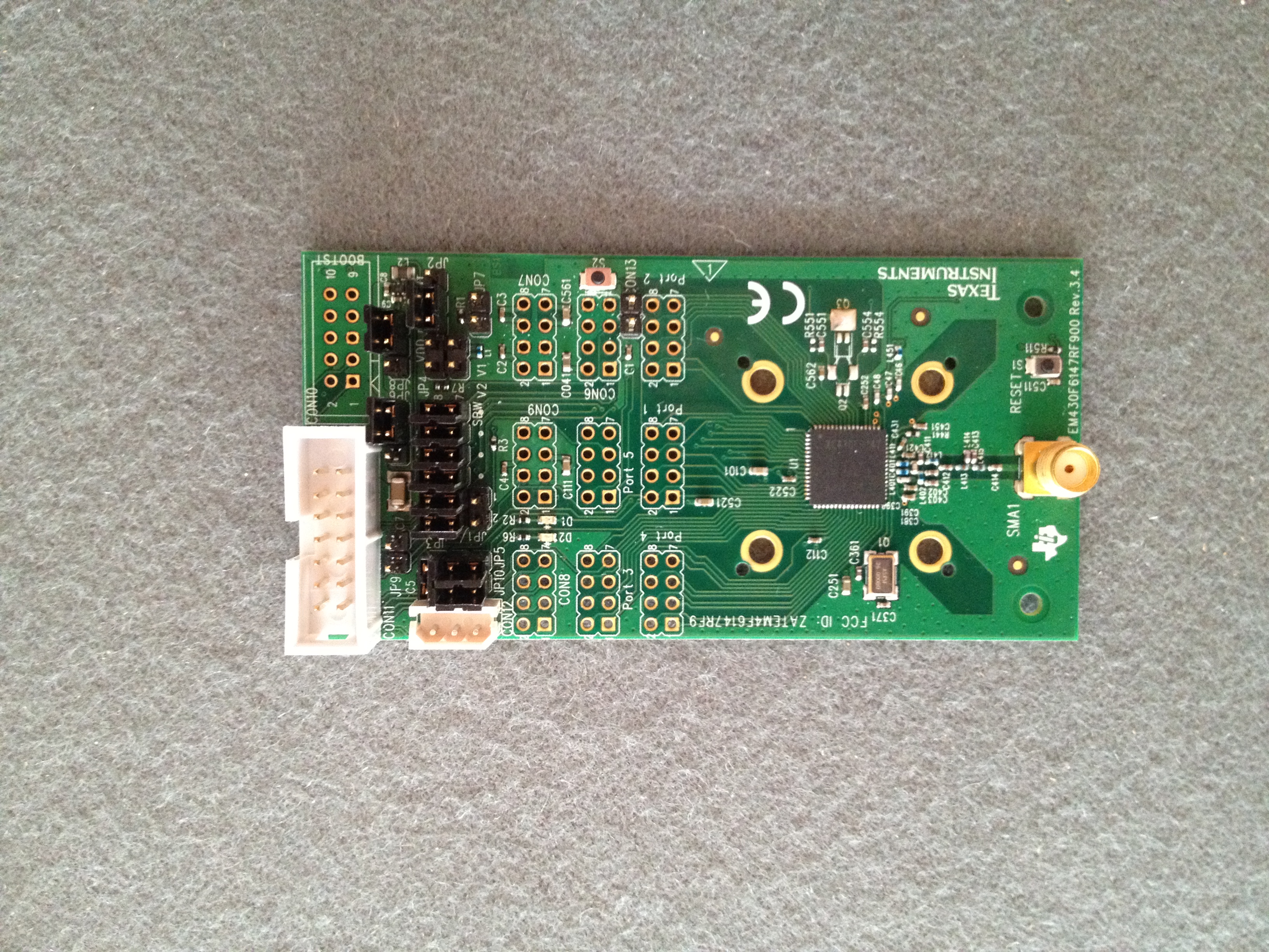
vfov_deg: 40.7
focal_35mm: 35
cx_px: 634
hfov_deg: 52.6
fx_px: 1283
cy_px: 476
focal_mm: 4.28
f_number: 2.4
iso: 320
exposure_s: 1/20
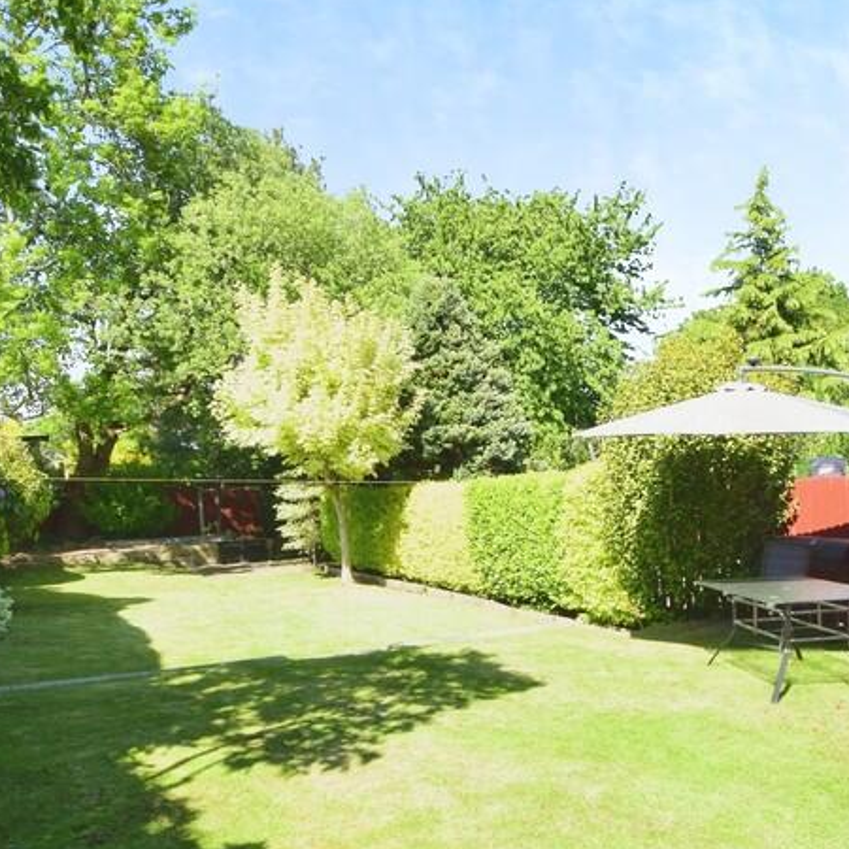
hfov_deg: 55.4
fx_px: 805
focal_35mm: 29
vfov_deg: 55.0
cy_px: 531
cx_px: 492
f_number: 10
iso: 400
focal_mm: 10
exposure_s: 1/200
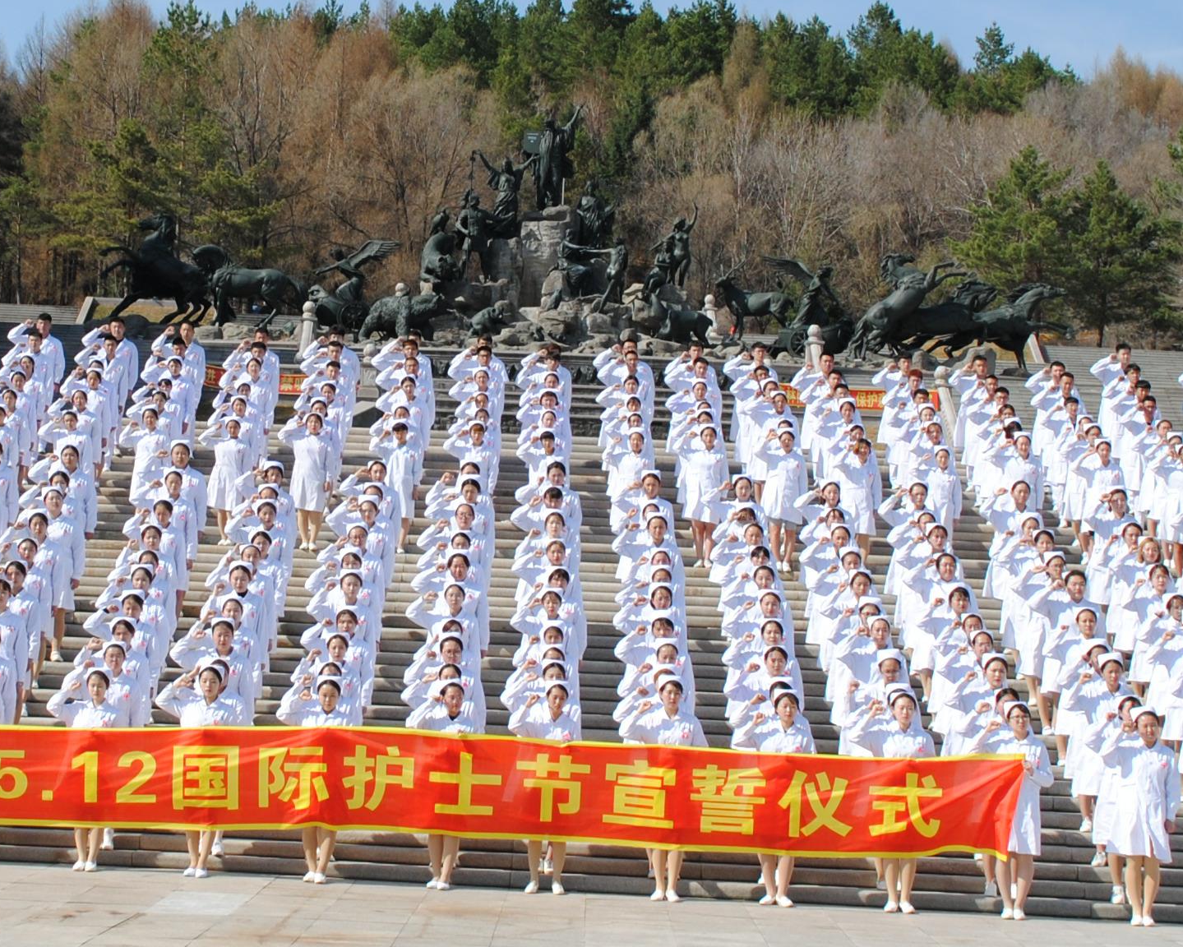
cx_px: 290
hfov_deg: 20.9
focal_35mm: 91
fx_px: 3187
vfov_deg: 16.9
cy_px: 342
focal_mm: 24
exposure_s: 1/250
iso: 100
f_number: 8
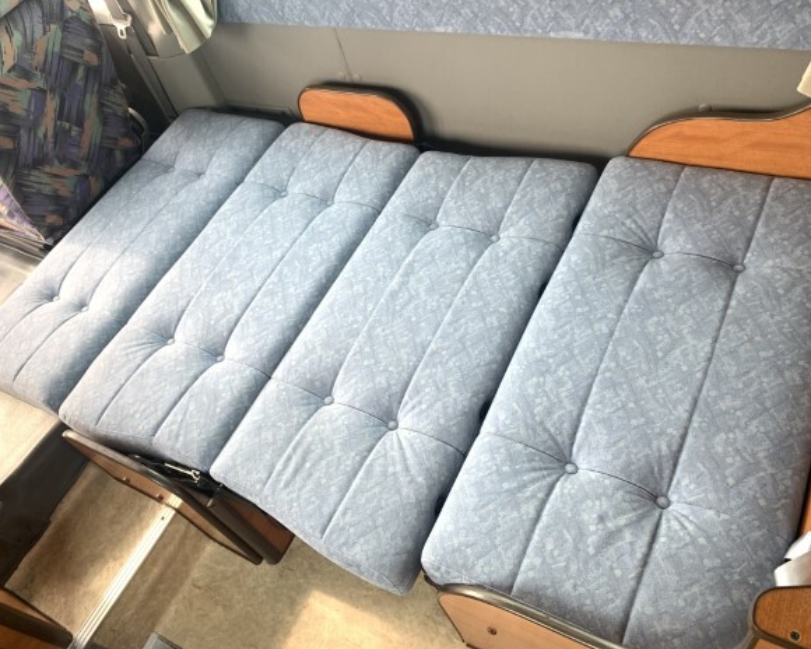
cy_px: 315
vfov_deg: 51.5
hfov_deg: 62.2
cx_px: 385
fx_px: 672
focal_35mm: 28
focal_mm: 4.25
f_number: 1.8
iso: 100
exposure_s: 1/96
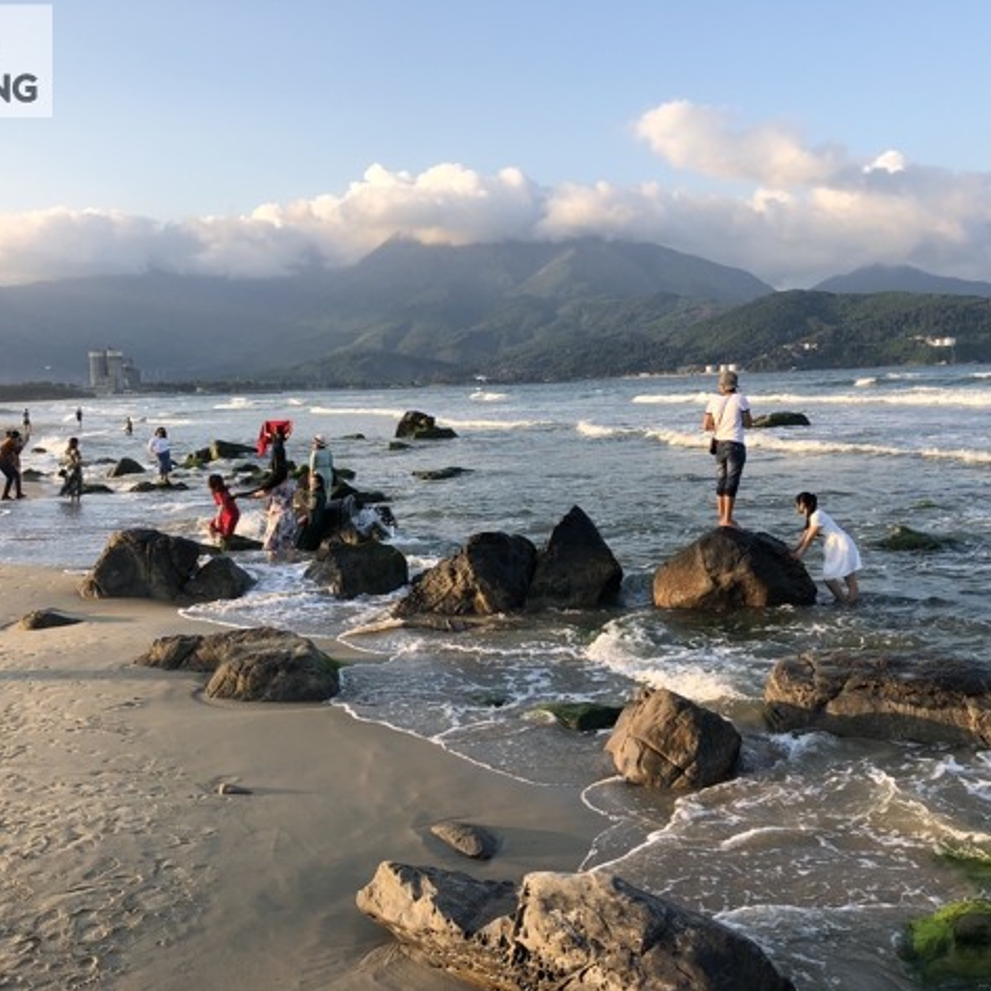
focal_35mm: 34
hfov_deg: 48.5
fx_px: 1101
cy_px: 500
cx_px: 499
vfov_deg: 48.5
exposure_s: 1/695
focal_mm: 3.99
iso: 20
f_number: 1.8
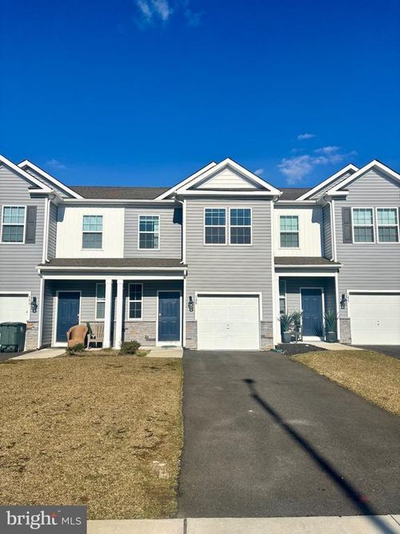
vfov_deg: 67.3
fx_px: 401
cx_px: 200
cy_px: 267
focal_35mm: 26
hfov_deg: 53.0
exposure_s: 1/7692
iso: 50
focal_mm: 5.96
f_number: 1.6
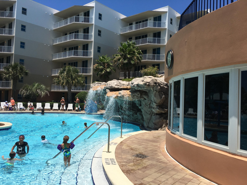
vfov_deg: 48.2
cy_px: 92
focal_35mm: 29
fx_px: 207
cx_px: 124
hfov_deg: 61.7
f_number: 2.2
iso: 25
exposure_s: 1/2653
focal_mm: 4.15
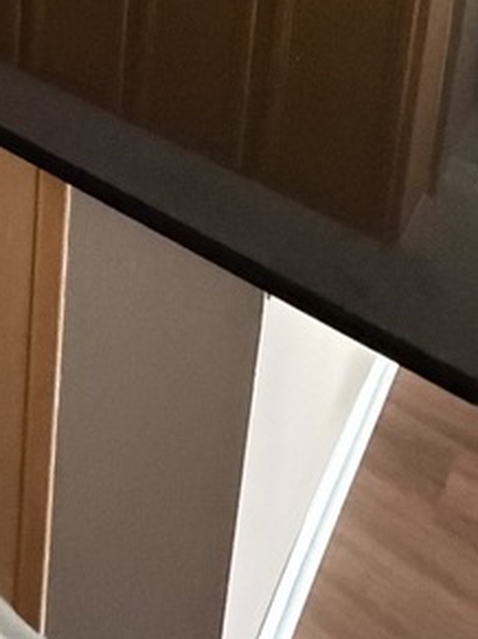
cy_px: -274
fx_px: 958
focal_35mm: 52
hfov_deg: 25.6
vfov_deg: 27.6
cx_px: -70
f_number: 2.2
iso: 1250
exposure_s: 1/60
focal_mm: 2.22
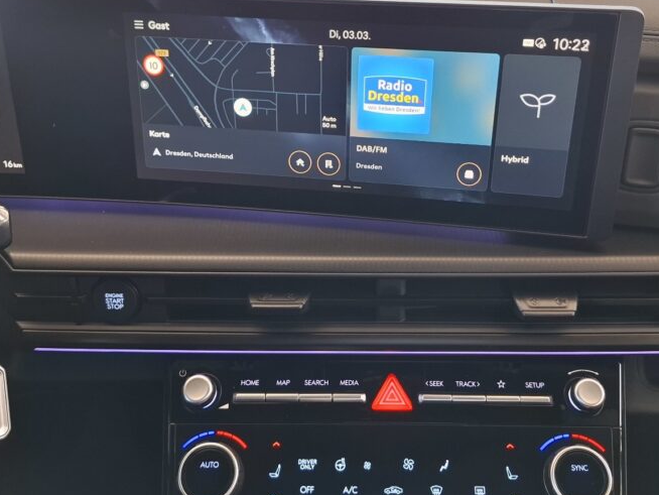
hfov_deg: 51.2
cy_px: 233
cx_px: 364
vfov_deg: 39.7
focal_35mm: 36
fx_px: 686
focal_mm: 5.54
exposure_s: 1/50
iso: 250
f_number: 1.8
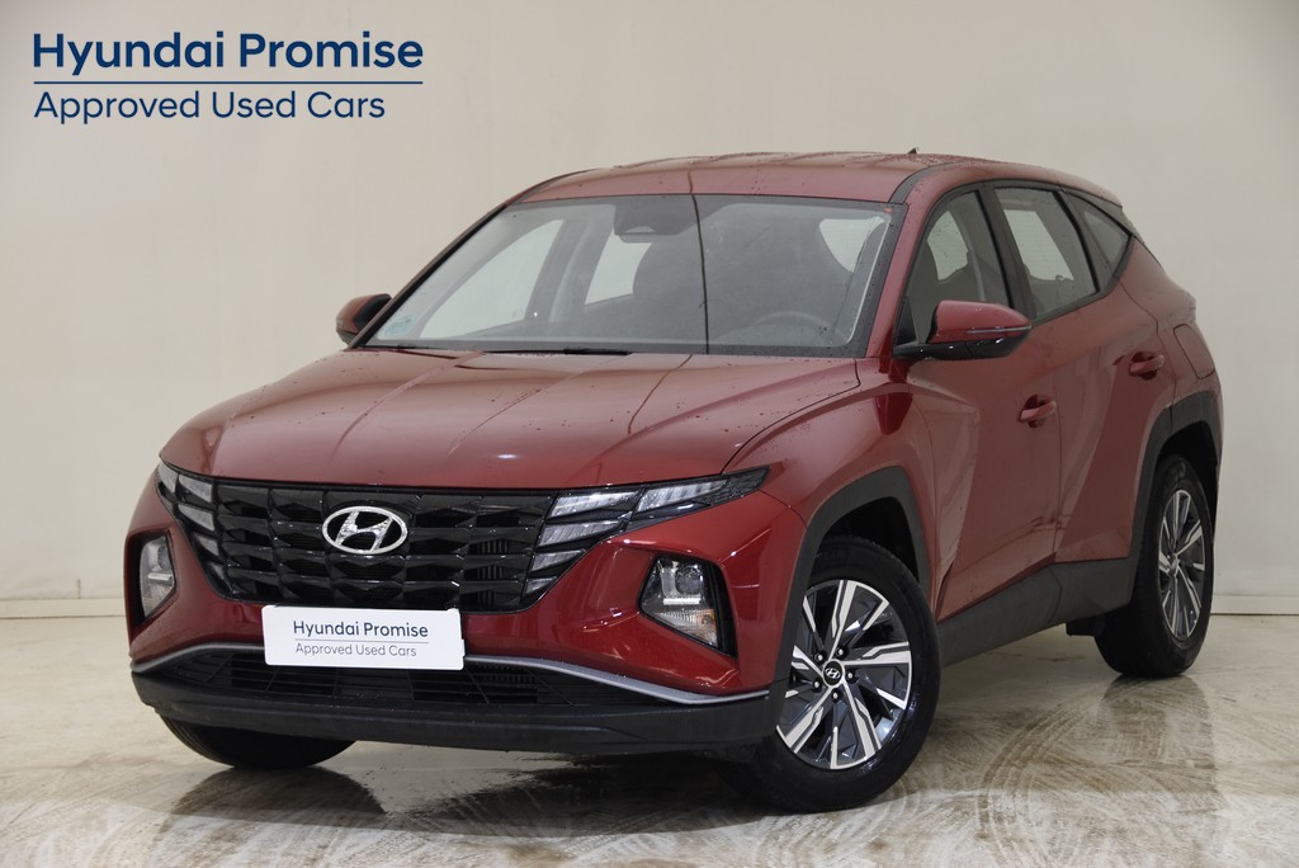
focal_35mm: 98
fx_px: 3520
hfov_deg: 20.9
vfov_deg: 14.1
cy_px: 434
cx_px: 650
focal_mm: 65
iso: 400
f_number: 5.6
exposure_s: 1/10
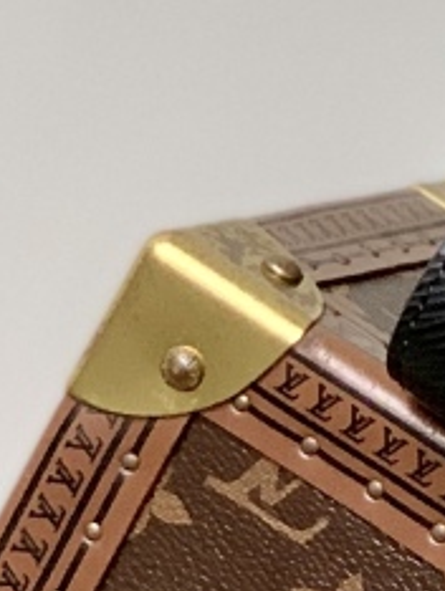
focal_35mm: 320
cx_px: 1262
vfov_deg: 6.2
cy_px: 58
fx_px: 5475
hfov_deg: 4.5
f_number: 2.4
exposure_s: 1/122
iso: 125
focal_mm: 6
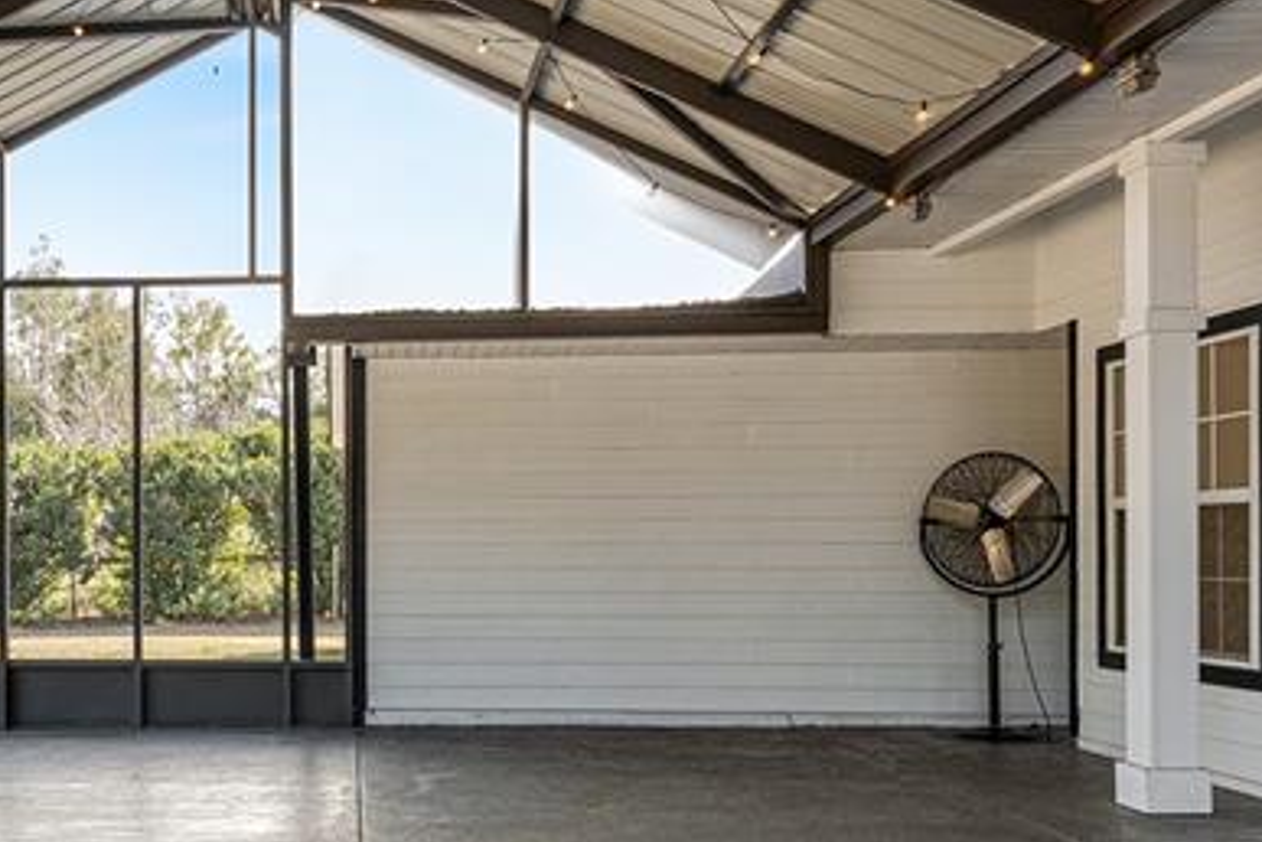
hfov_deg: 48.8
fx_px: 1297
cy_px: 522
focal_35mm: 37
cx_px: 248
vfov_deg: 35.8
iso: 400
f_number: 7.1
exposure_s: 1/40
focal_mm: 14
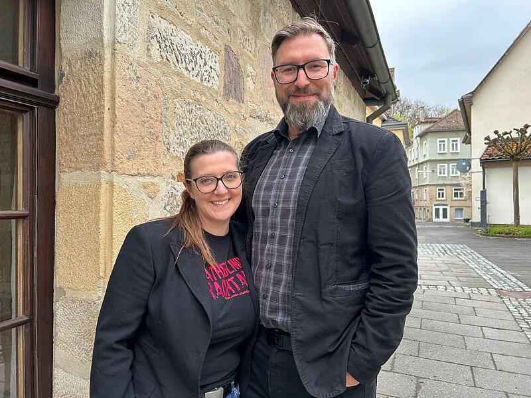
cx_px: 266
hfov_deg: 67.3
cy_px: 199
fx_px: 399
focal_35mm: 26
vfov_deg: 53.1
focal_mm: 5.7
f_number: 1.5
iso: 40
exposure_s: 1/160
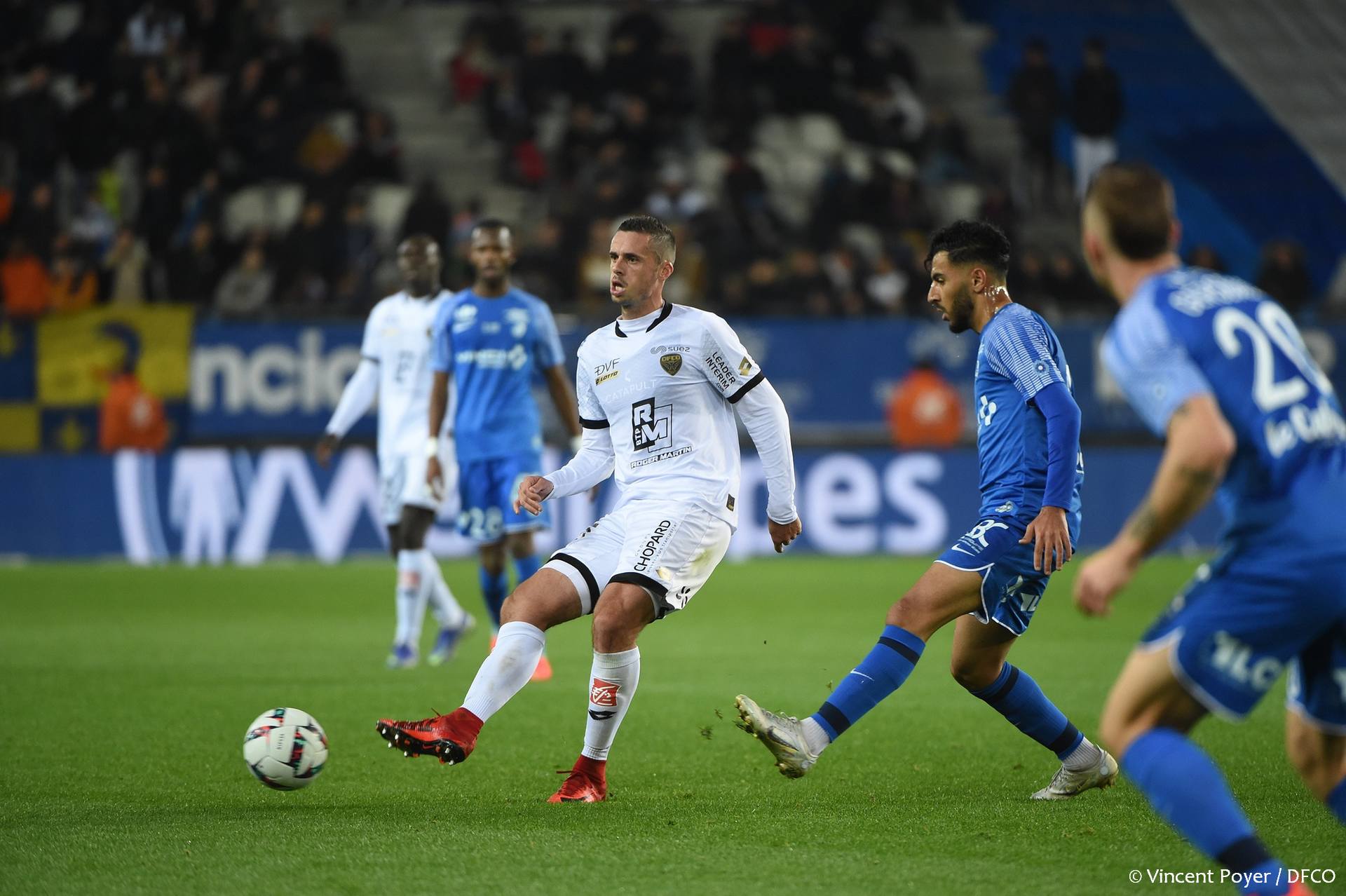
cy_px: 448
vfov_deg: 3.4
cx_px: 673
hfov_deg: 5.2
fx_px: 14947
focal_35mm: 400
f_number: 4
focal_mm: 400
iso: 3200
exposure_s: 1/800
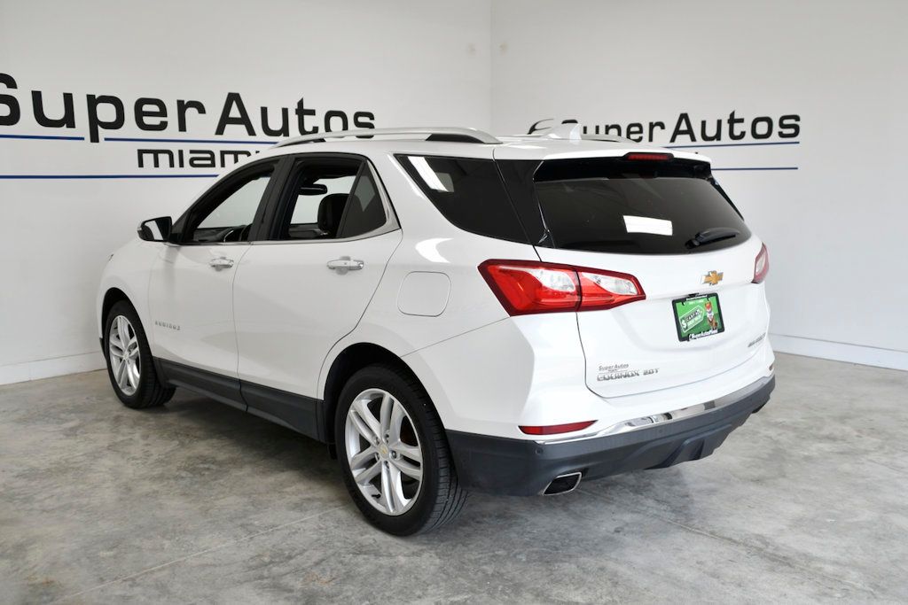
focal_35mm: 34
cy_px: 302
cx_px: 454
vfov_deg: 38.9
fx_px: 858
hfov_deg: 55.8
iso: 500
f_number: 4.5
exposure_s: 1/640
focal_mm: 34
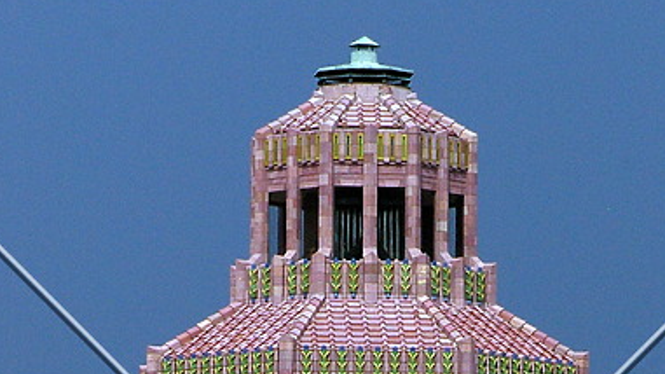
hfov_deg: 5.3
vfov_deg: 3.0
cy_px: 624
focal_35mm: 408
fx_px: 7192
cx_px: 372
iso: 800
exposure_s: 1/1500
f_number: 11
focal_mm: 110
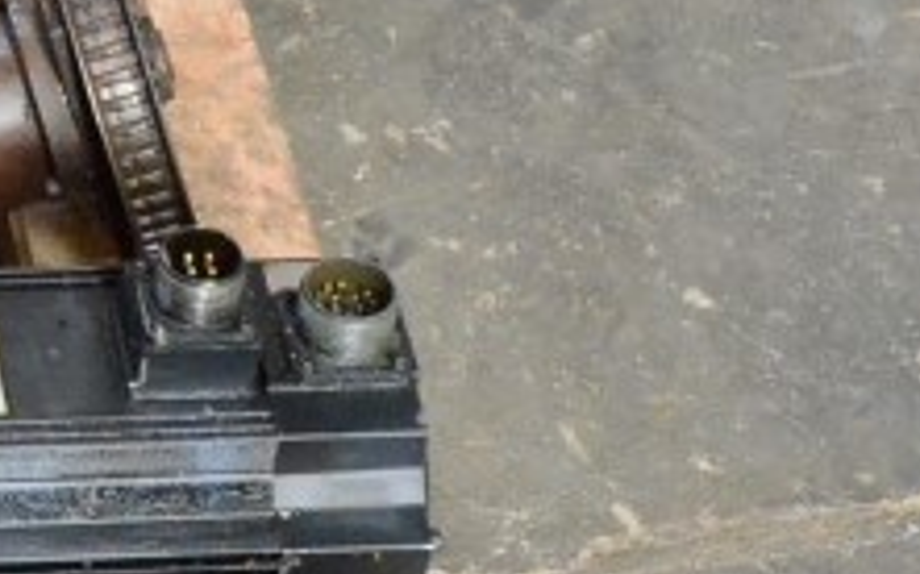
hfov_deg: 11.0
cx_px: -614
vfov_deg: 7.3
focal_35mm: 180
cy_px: 121
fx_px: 4512
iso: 6400
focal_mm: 24
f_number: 6.3
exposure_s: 1/160
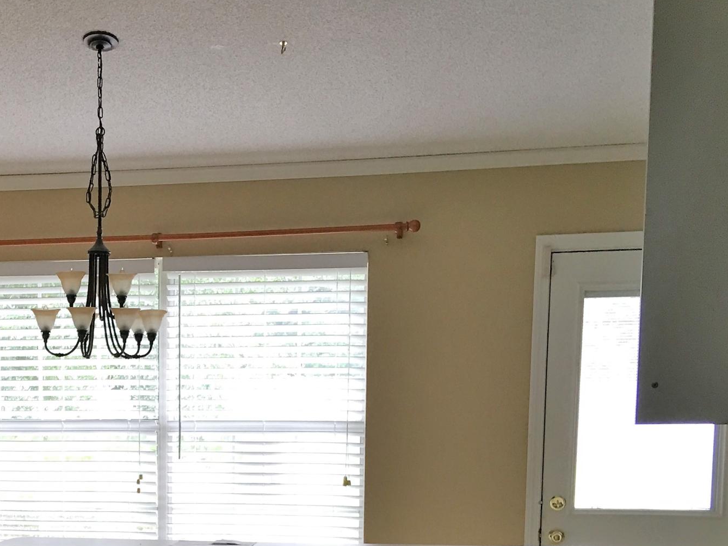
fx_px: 1367
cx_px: 126
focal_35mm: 65
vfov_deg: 21.6
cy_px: 581
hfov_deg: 29.0
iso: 40
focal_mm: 4.15
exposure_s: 1/15
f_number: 2.2
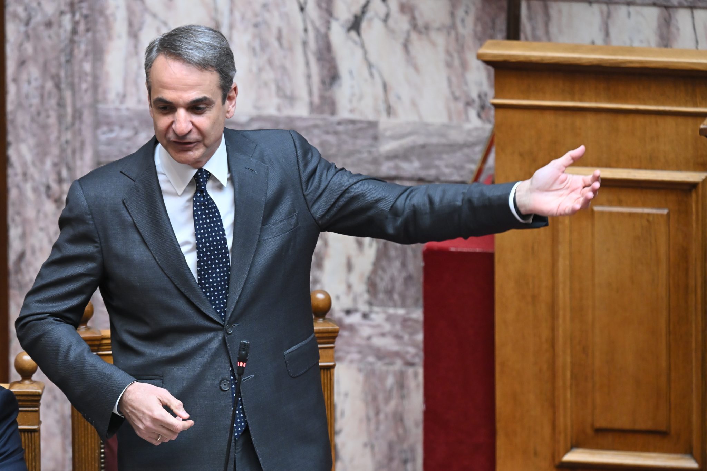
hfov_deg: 5.0
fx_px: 8051
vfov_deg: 3.4
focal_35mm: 410
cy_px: 236
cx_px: 354
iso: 4500
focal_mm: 410
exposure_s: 1/250
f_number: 6
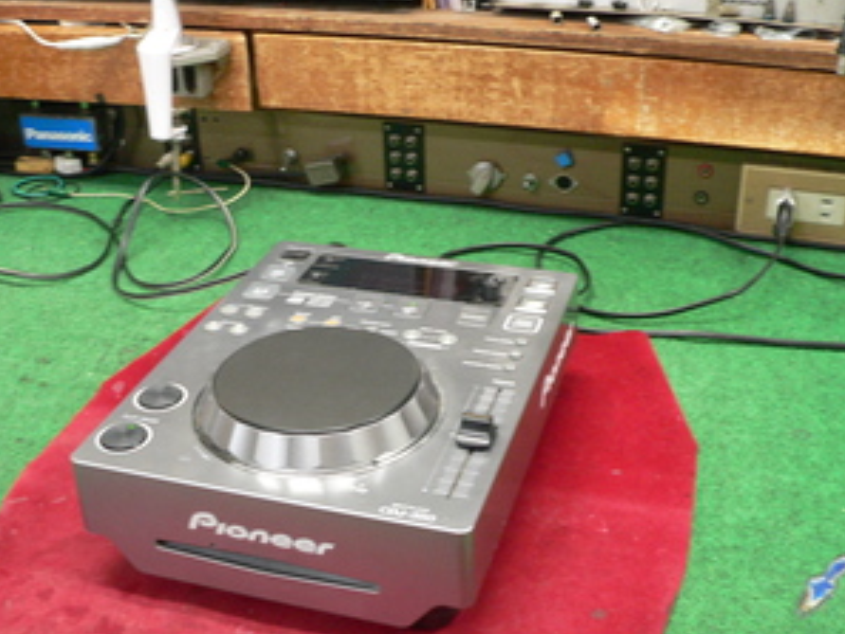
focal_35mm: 46
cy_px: 377
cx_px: 413
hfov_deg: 41.2
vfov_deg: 31.5
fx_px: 1123
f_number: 2.8
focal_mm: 6
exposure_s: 1/10
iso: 200
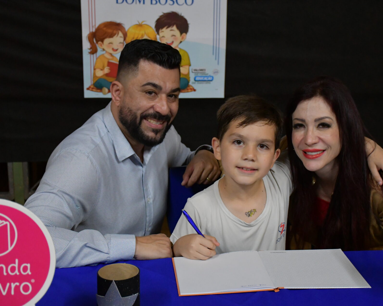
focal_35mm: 59
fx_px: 669
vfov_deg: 25.8
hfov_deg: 31.9
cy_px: 153
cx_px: 212
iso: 4500
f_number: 4.2
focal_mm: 35
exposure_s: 1/60
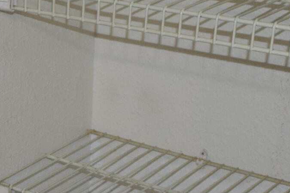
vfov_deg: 11.3
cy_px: 180
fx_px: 967
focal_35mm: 120
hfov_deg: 15.9
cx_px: -125
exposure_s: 1/100
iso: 800
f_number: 5
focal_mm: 18
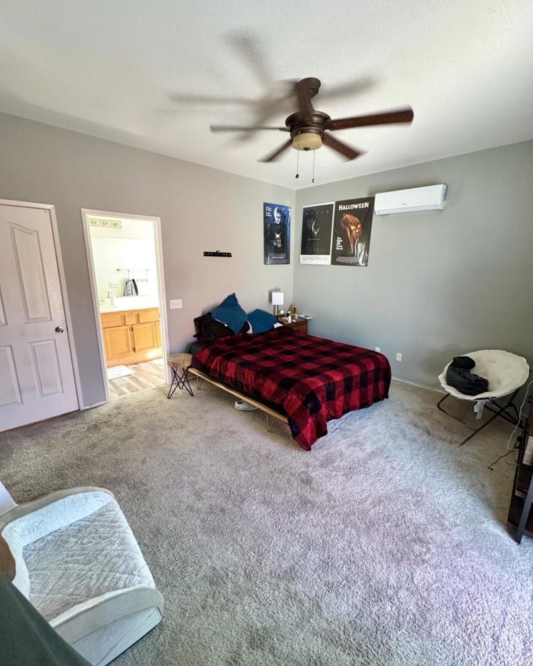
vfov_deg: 96.8
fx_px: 296
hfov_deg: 84.0
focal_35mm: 15
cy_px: 333
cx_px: 268
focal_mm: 2.22
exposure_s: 1/60
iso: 500
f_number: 2.2
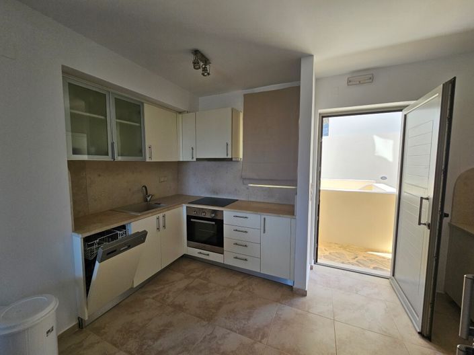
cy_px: 178
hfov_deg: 106.2
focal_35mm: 13
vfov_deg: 89.9
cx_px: 237
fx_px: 178
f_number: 2.2
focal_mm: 2.2
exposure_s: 1/190
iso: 100
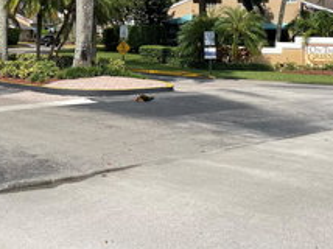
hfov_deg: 36.5
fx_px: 500
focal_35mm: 52
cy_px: 30
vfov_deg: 27.1
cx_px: 116
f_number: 1.6
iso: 32
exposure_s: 1/3731
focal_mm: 4.2
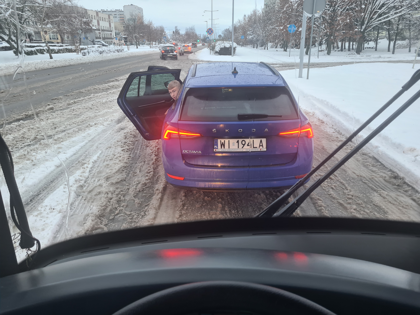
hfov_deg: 67.3
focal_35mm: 26
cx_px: 210
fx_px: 315
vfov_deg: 53.1
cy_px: 158
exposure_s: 1/50
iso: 160
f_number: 1.8
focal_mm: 5.4
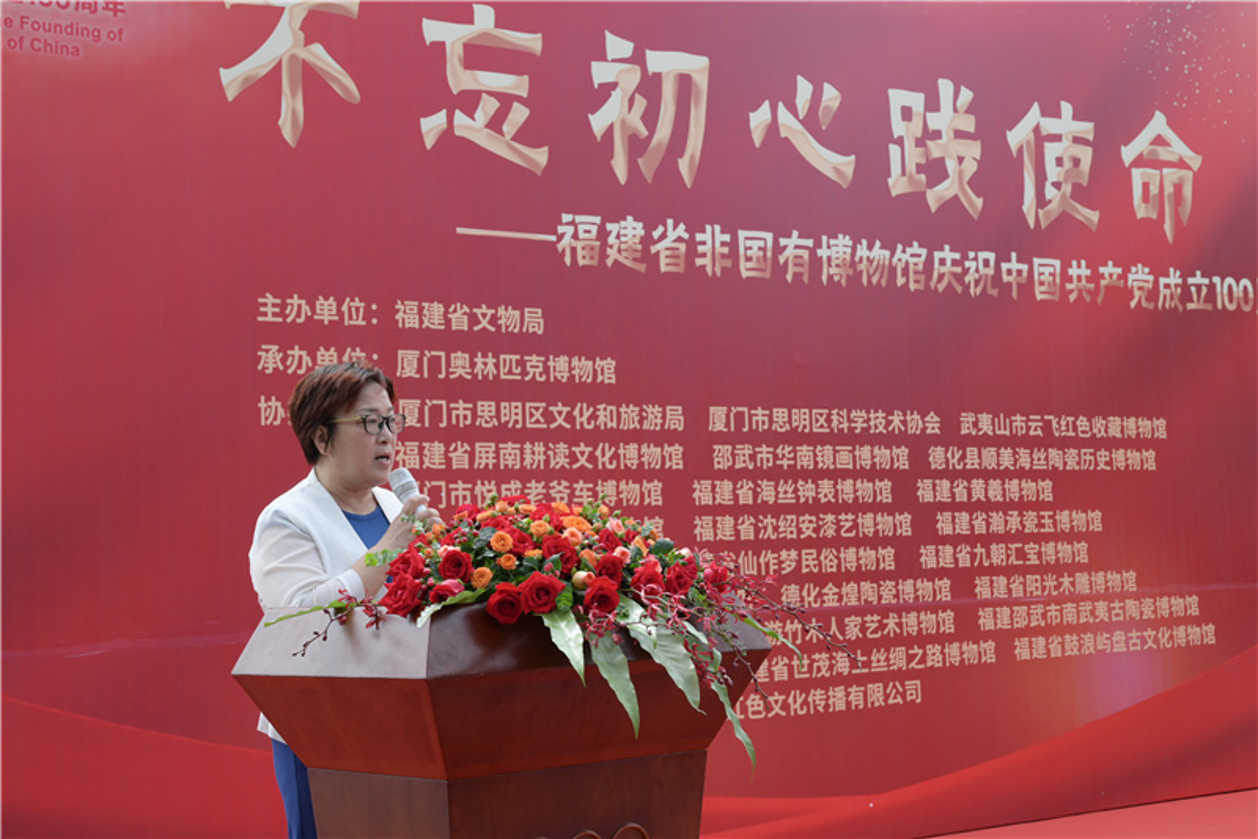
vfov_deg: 25.5
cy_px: 420
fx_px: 1853
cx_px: 629
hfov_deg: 37.5
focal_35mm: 53
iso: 200
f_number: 7.1
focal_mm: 53
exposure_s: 1/250
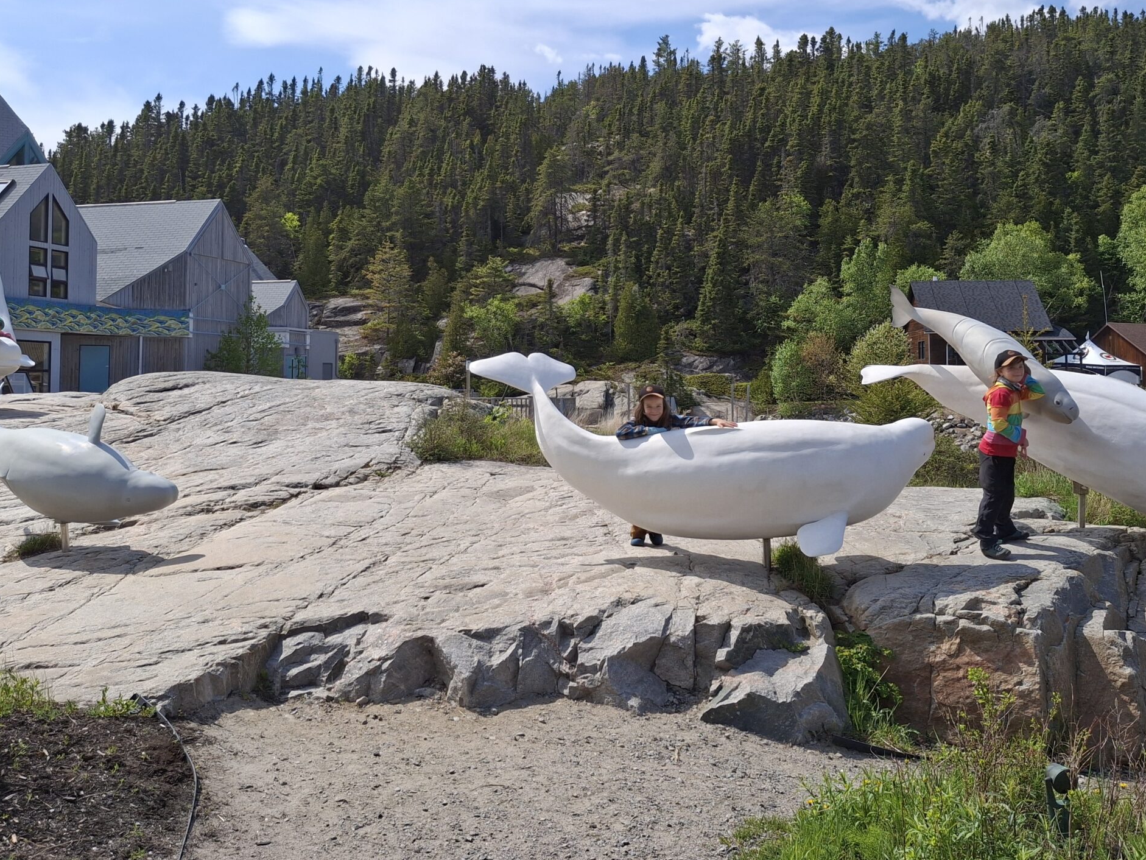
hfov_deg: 53.9
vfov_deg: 41.5
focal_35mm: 34
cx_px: 611
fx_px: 1126
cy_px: 324
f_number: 1.8
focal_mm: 4.69
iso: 32
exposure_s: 1/3195
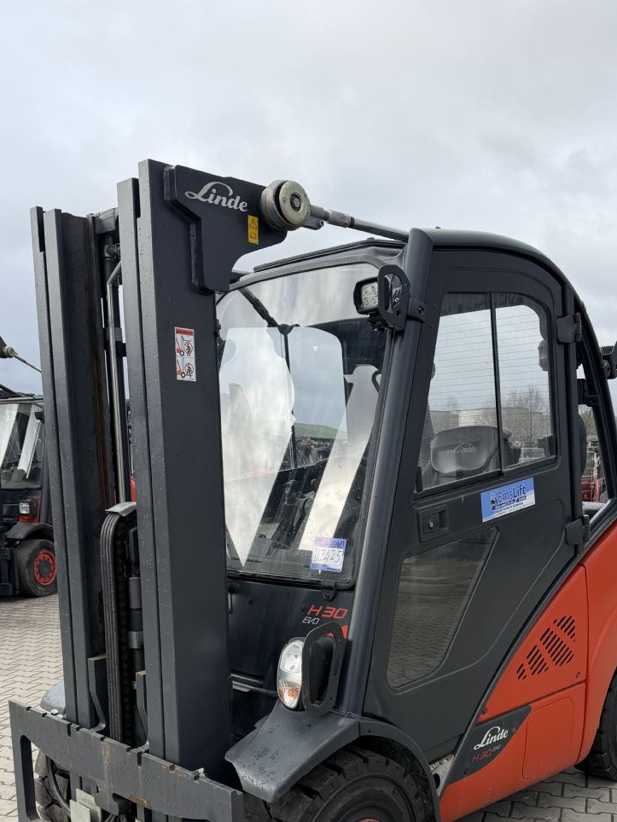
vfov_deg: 52.4
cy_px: 577
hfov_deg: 41.8
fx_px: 808
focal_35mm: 34
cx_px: 337
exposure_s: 1/1653
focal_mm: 6.76
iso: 80
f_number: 1.78
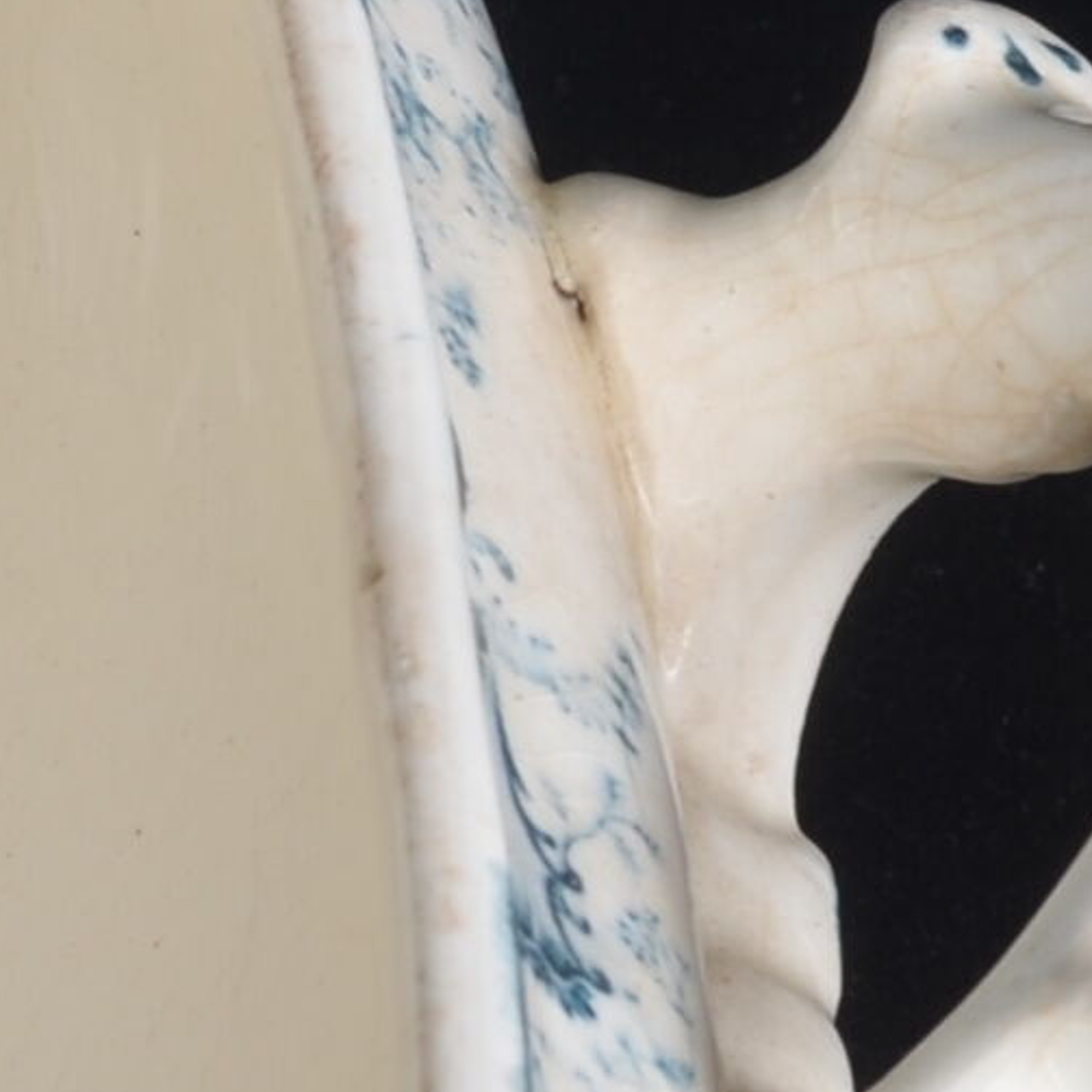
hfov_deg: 3.6
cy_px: 1072
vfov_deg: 3.7
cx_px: -2286
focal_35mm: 467
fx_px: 16667
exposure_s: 1/125
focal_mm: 50
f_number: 11
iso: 100
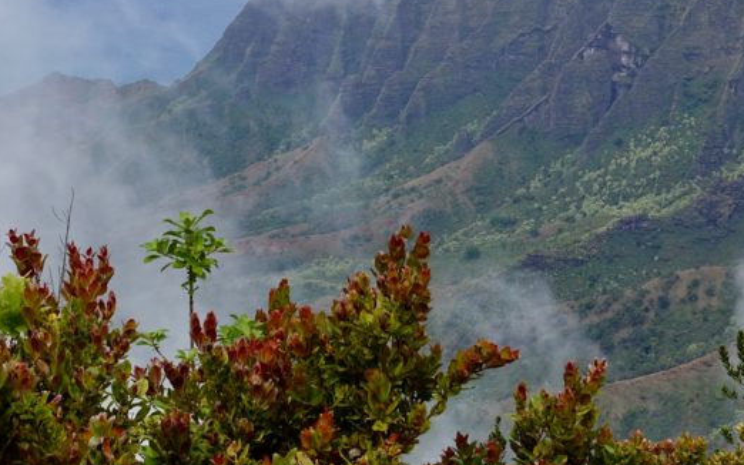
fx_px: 1906
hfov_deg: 22.1
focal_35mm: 94
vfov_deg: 13.8
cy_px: 79
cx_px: 362
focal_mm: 17.27
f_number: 5.6
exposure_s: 1/500
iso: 125
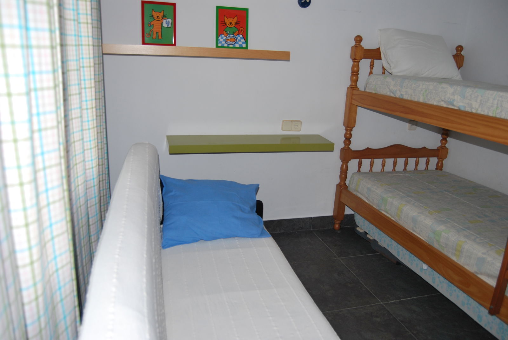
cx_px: 254
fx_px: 381
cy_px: 170
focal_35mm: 27
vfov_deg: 48.0
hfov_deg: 67.3
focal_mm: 18
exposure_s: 1/60
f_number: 3.5
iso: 200
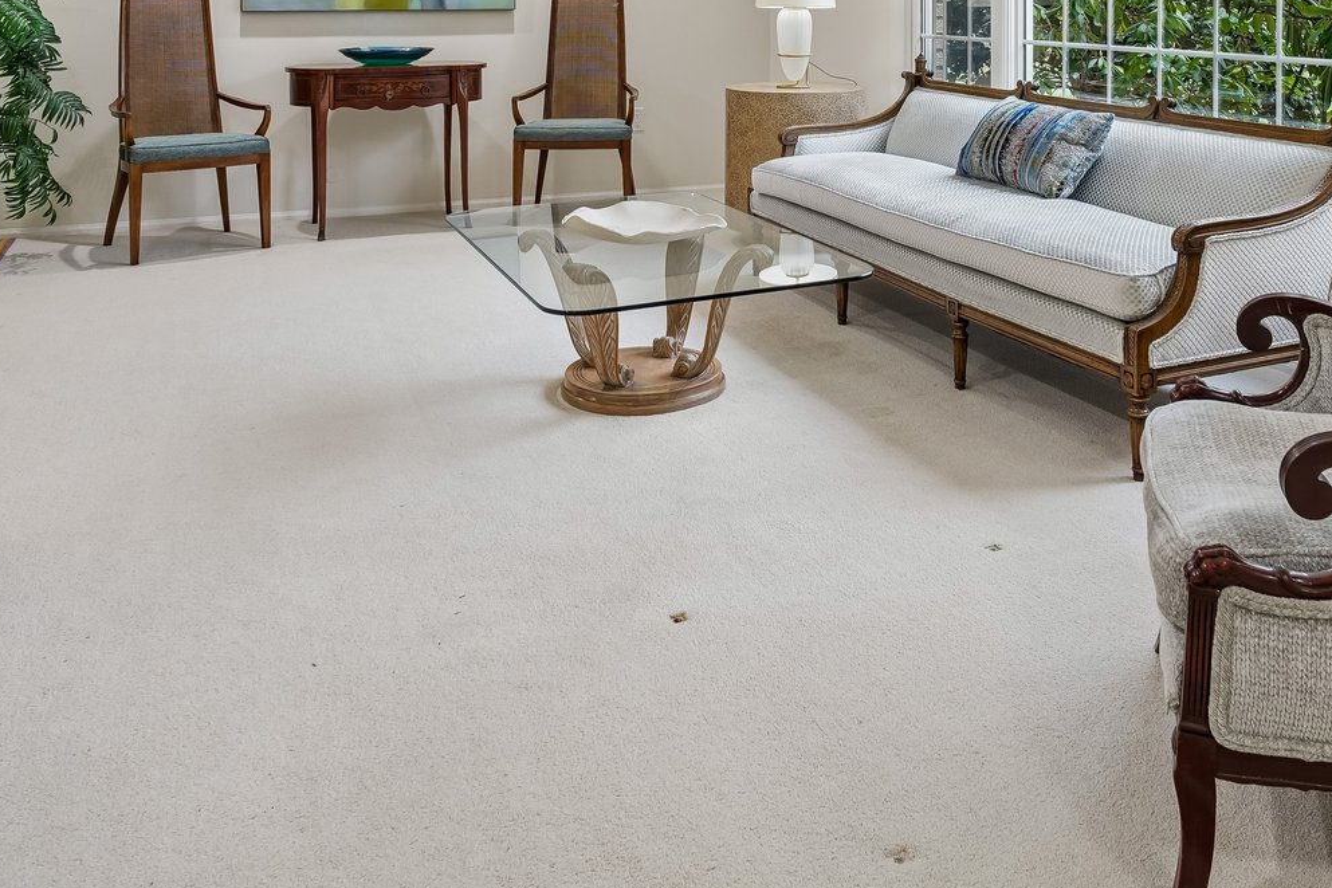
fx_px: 1221
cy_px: -13
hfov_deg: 56.8
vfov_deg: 35.8
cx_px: 795
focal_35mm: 33
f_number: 8
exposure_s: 1/15
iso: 400
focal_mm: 16
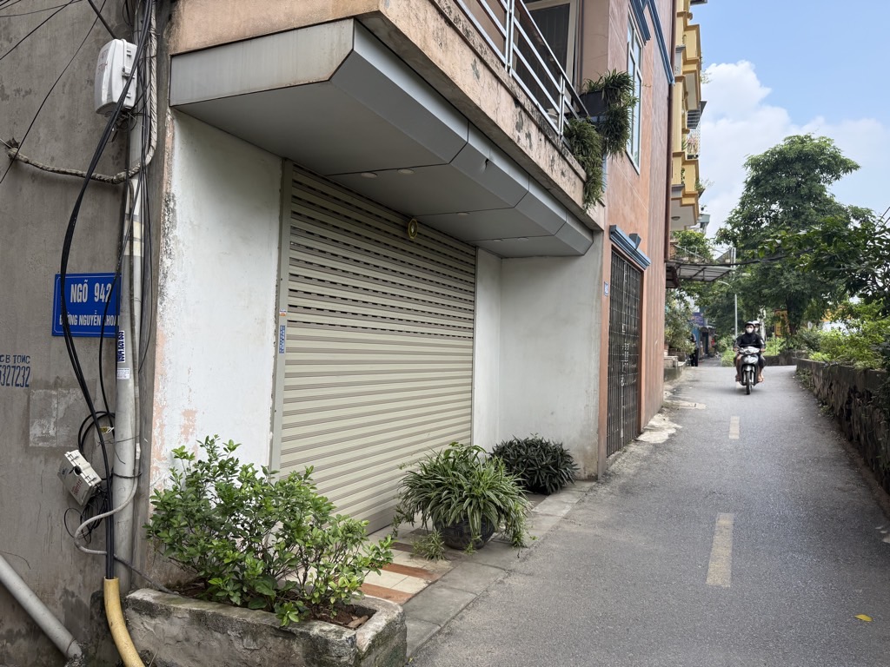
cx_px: 445
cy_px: 334
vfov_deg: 56.8
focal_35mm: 24
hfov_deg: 71.6
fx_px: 617
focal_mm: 6.76
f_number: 1.78
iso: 100
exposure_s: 1/484
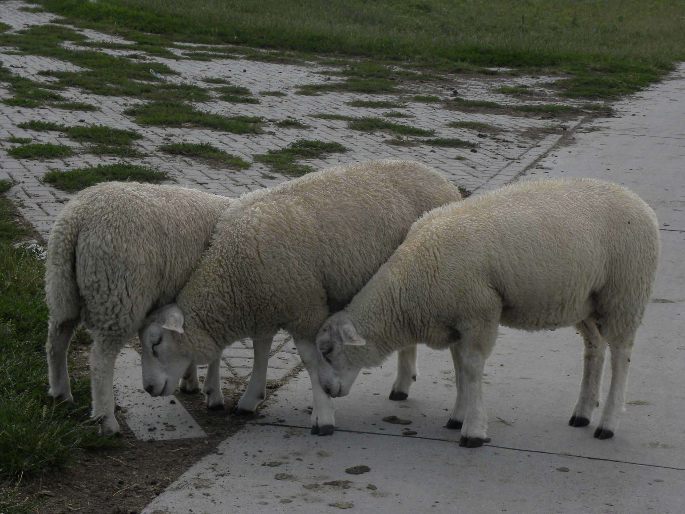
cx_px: 342
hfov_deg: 18.7
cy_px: 257
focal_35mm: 105
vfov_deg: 14.1
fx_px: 2078
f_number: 7.1
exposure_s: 1/190
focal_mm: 18.8
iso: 64
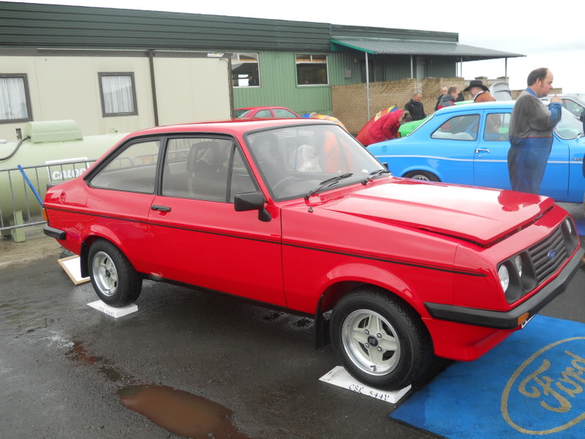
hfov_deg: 56.8
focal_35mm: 32
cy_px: 220
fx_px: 541
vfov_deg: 44.2
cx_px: 292
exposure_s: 1/250
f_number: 2.8
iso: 125
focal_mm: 5.7
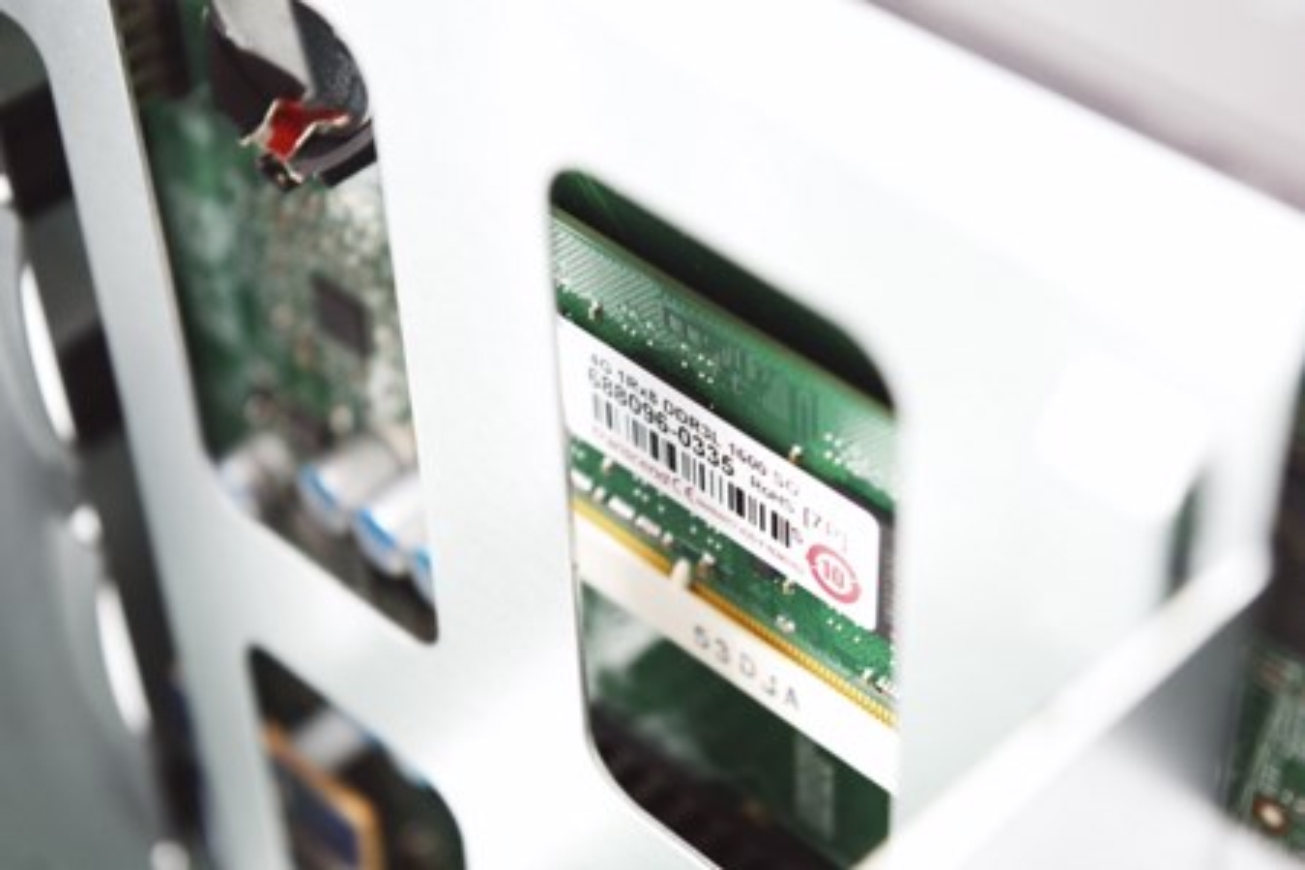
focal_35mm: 82
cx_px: 652
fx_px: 2990
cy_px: 435
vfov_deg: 16.6
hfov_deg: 24.6
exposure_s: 1/100
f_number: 5.6
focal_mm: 55
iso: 400
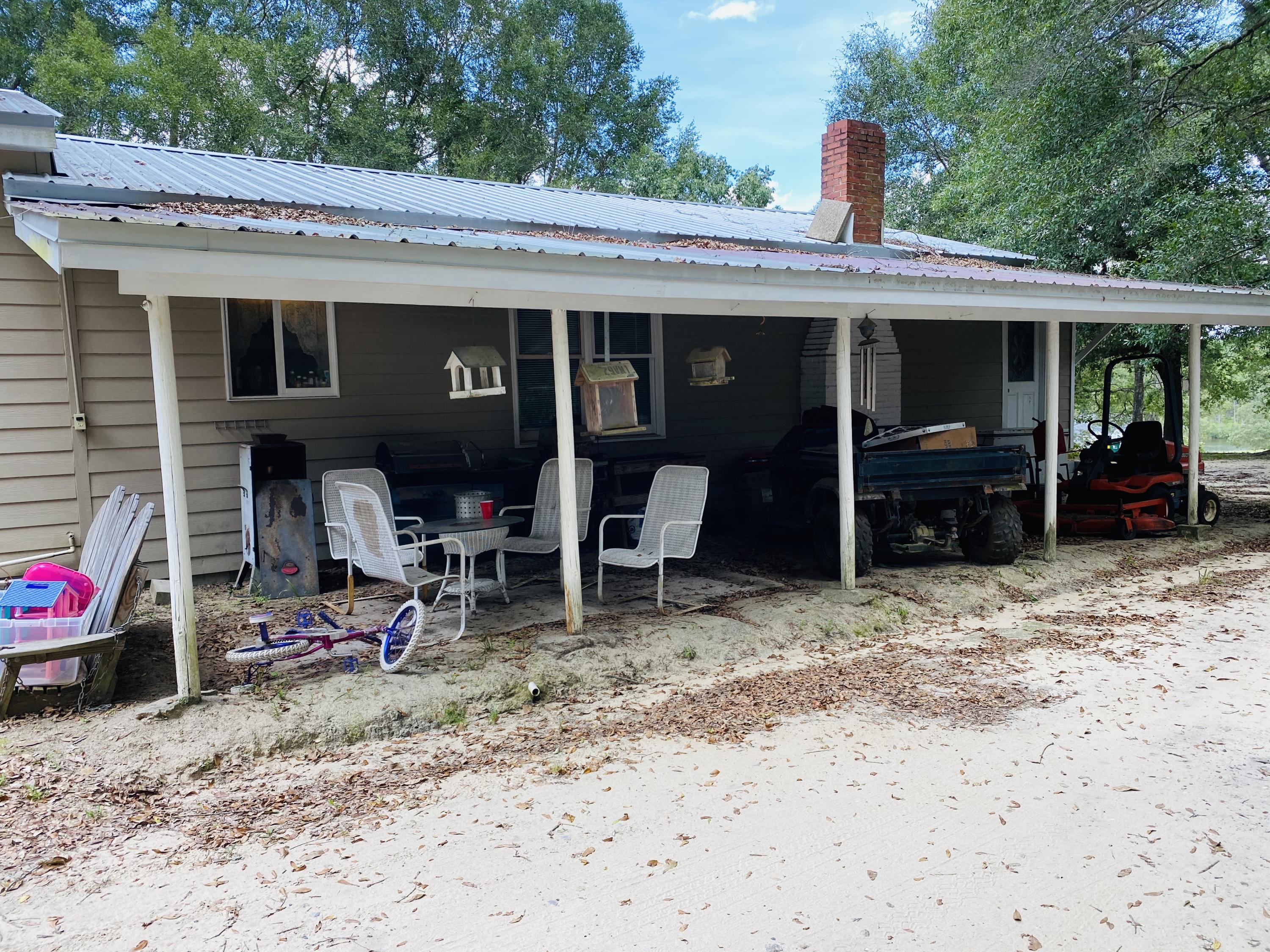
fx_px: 954
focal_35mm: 26
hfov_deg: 67.3
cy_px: 476
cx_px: 635
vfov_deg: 53.1
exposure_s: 1/231
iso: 32
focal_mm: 4.25
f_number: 1.8
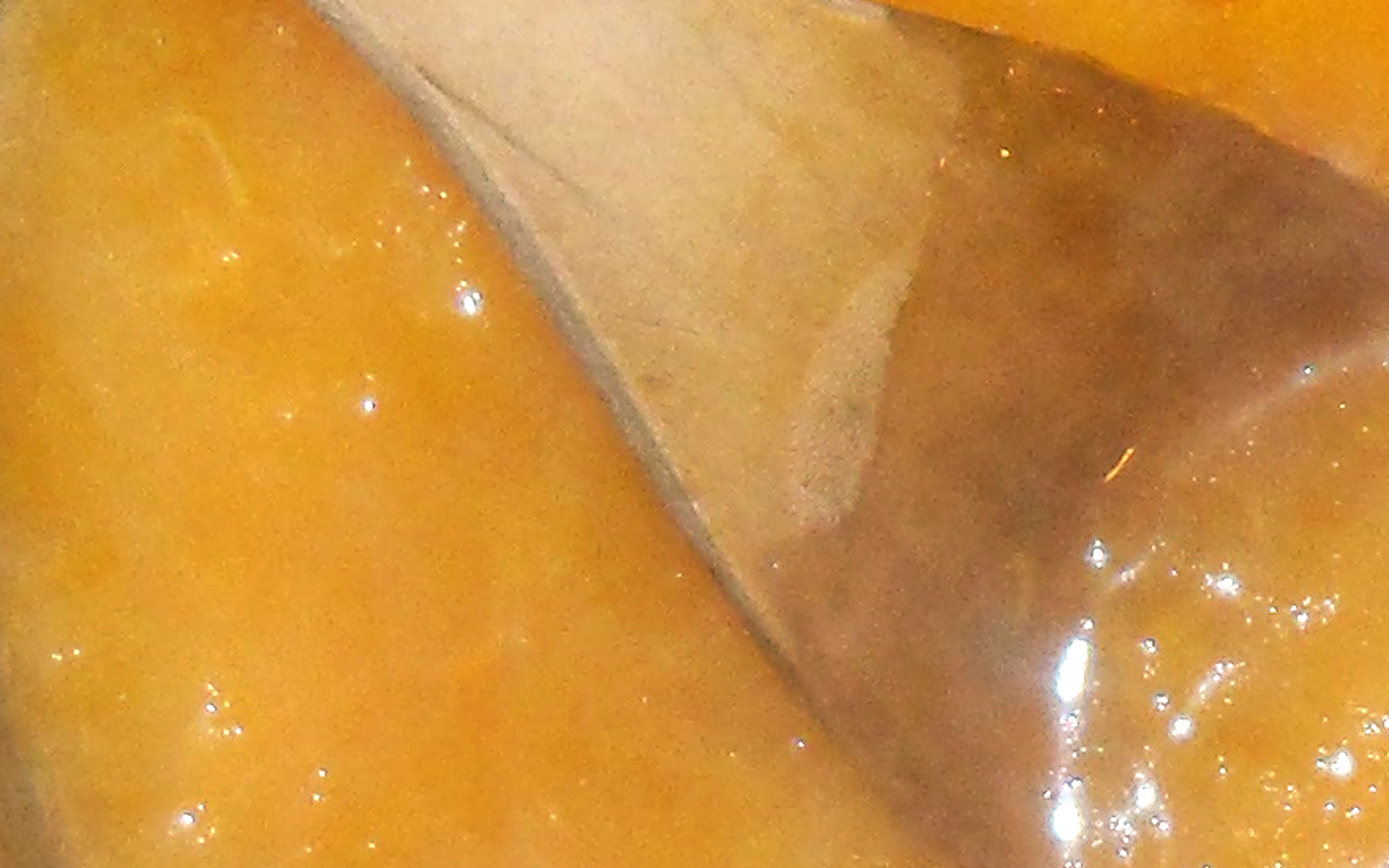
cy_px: 138
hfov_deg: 13.3
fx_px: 5829
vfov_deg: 8.5
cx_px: 1585
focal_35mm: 154
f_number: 3.5
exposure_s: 1/30
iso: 200
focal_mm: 6.2
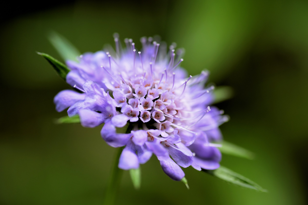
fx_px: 856
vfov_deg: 13.7
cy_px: 102
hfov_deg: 20.4
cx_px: 154
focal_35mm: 100
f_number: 7.1
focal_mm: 100
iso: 1000
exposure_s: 1/125
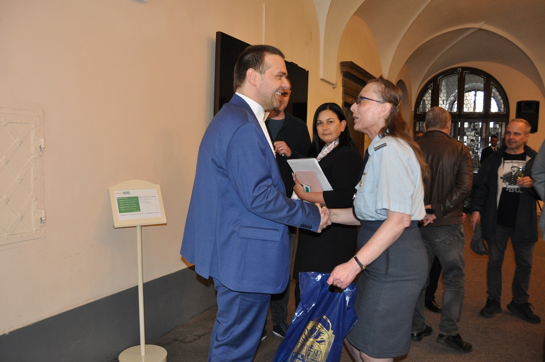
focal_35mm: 30
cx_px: 272
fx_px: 454
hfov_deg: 62.0
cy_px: 181
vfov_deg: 43.5
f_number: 3.5
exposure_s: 1/60
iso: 800
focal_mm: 20
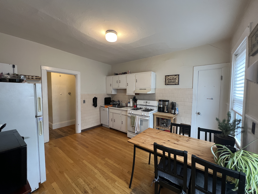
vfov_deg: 89.9
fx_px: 97
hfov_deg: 106.2
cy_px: 97
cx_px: 129
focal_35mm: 13
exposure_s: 1/60
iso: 200
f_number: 1.8
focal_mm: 1.57
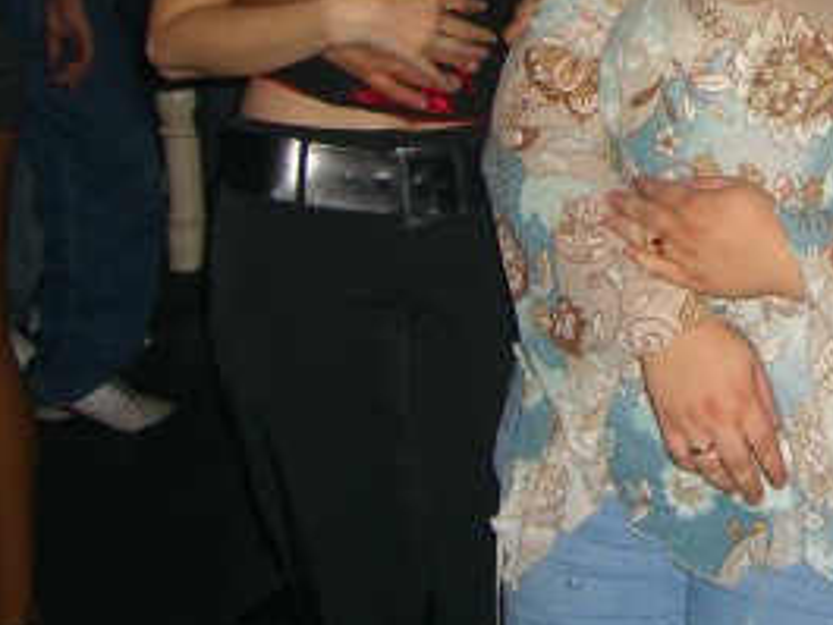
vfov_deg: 16.7
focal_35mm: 86
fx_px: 2070
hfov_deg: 21.8
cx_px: 861
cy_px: -35
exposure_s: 1/60
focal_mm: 7.9
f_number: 2.8
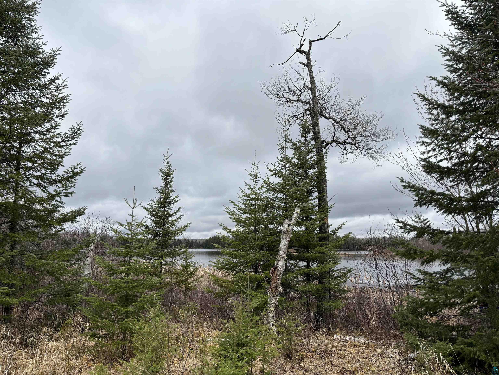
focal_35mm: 26
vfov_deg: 53.1
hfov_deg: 67.3
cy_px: 188
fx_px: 375
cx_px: 250
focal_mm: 5.96
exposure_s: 1/3650
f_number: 1.6
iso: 50
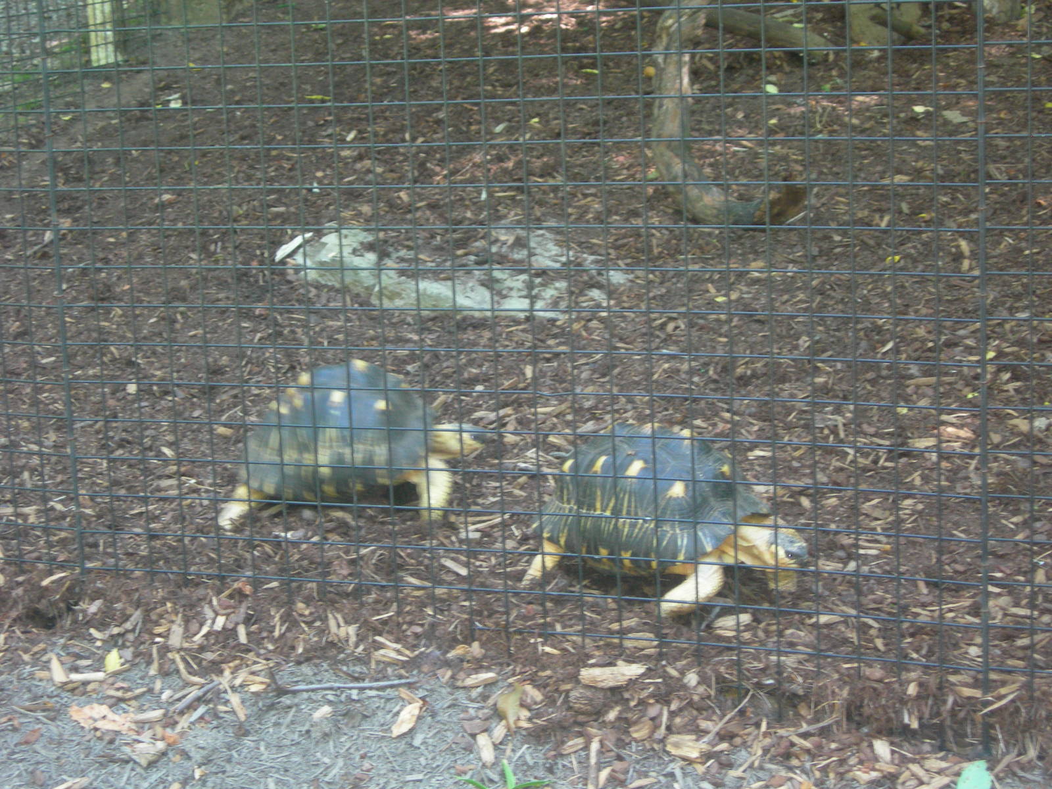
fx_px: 2492
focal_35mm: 82
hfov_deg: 23.8
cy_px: 394
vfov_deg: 18.0
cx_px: 526
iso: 200
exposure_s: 1/17.8
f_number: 4
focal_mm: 17
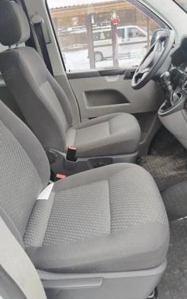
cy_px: 151
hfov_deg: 43.2
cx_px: 87
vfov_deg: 64.6
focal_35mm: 29
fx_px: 236
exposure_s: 1/100
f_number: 1.9
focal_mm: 4.95
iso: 569
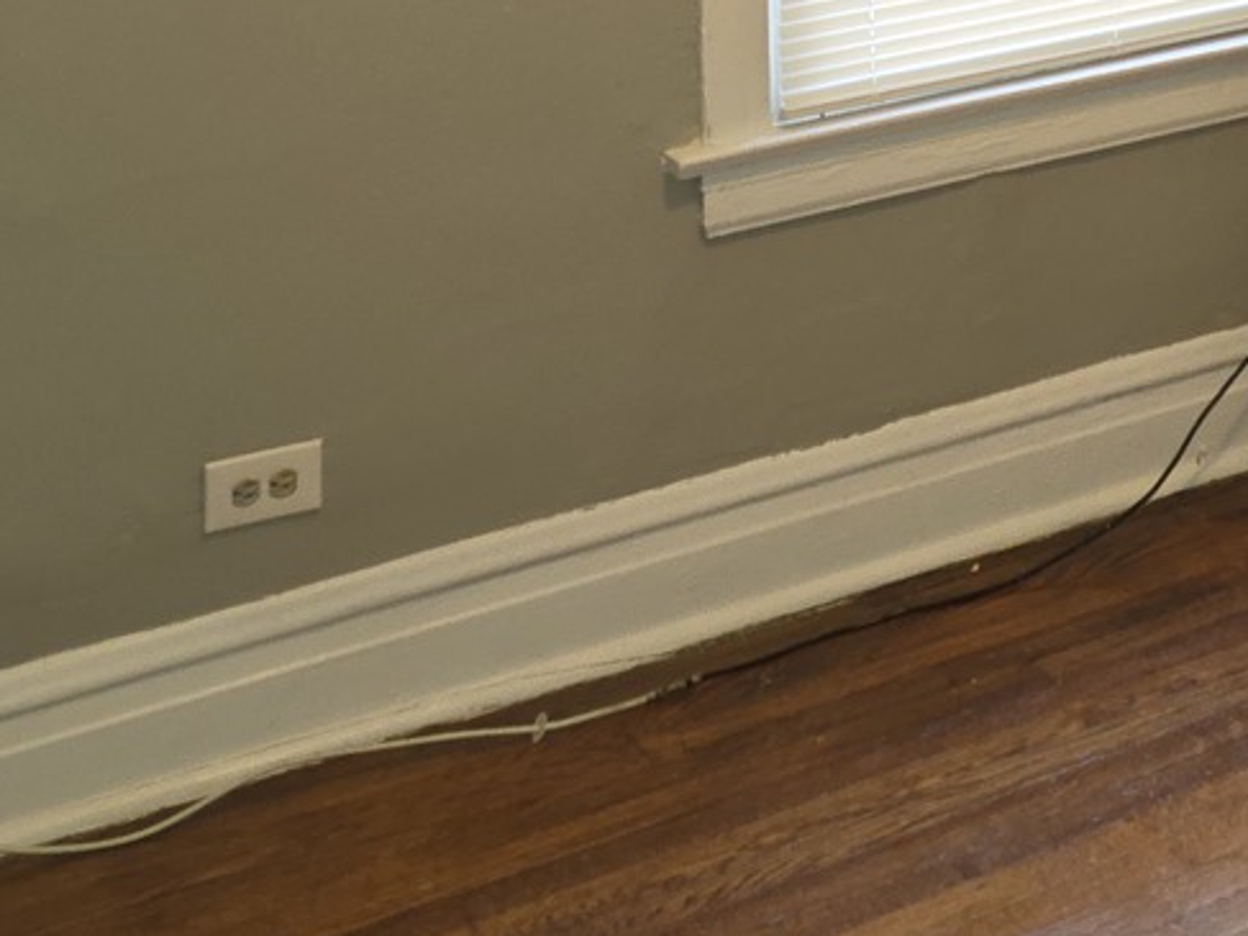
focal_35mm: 68
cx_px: 1251
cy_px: -323
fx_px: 2451
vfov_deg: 19.7
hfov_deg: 27.0
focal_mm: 6.3
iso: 160
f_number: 1.7
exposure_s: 1/24
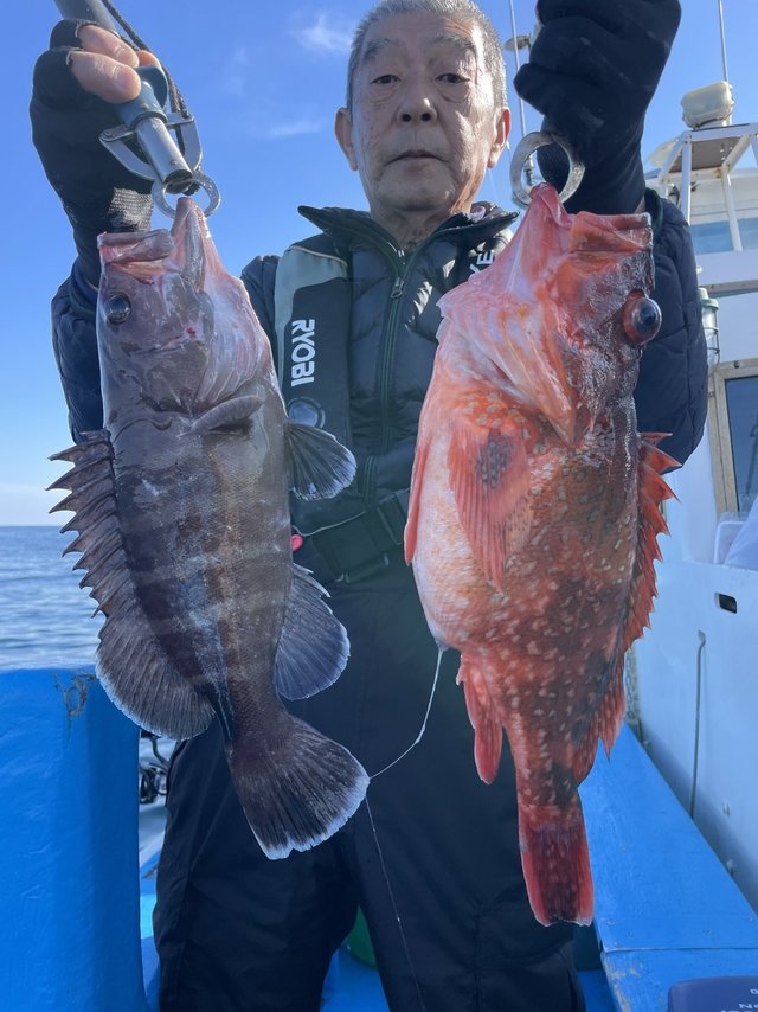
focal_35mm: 26
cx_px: 379
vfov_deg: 67.3
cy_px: 506
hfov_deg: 53.0
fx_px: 759
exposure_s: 1/903
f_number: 1.6
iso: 32
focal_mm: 4.2
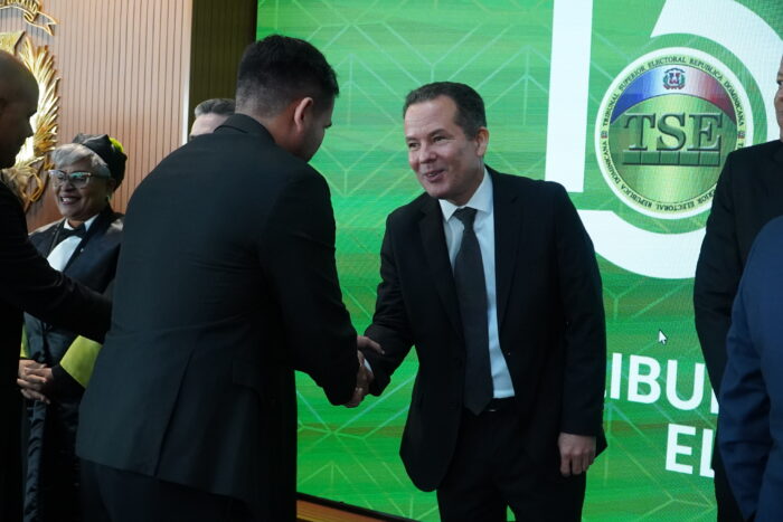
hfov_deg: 45.4
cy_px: 261
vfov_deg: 31.2
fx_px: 935
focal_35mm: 43
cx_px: 392
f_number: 4.5
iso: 5000
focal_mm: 29
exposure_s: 1/320
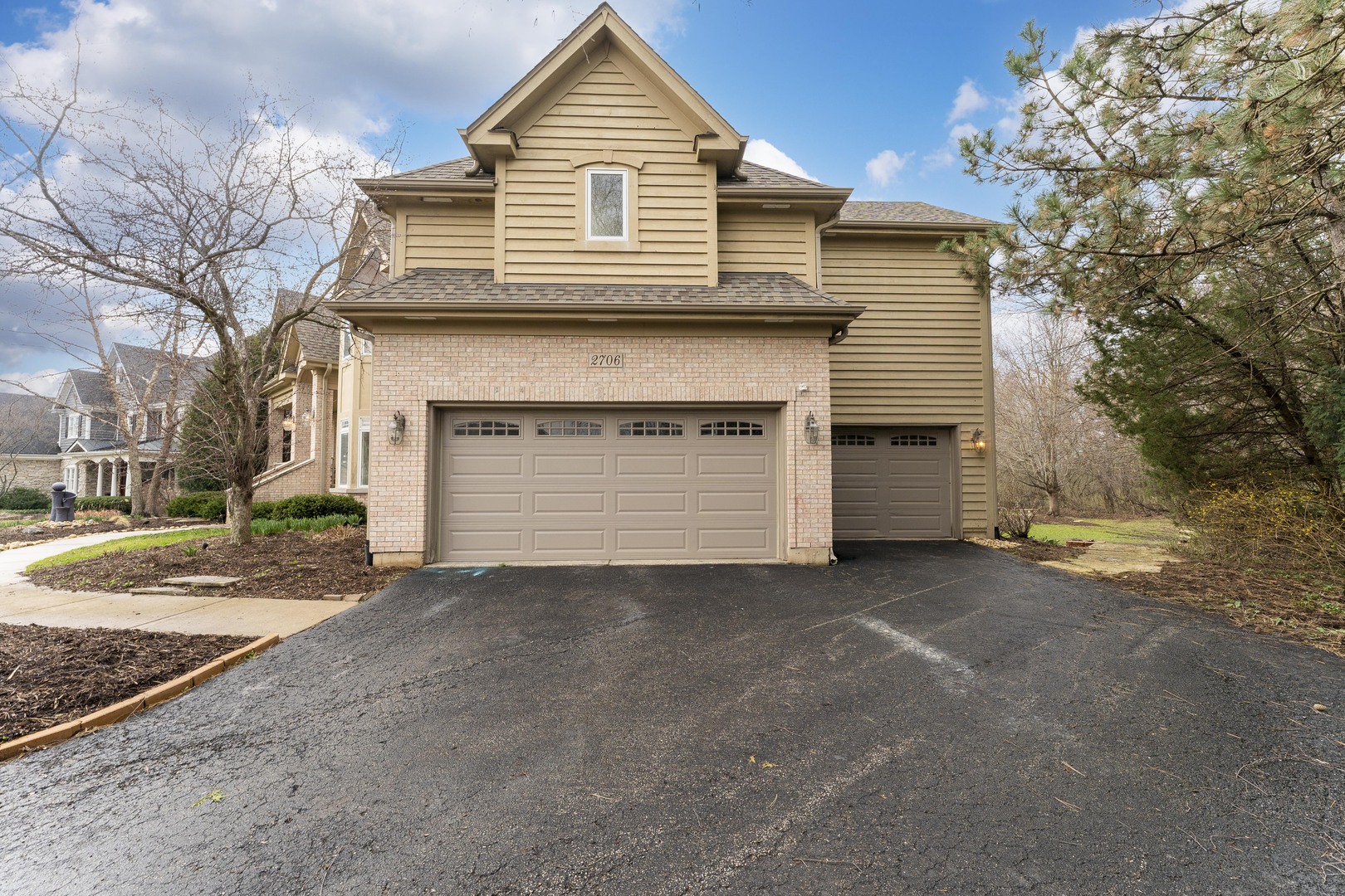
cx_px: 672
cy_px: 448
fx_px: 523
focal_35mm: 14
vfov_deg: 81.2
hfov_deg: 104.3
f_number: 9
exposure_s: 1/60
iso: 200
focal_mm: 14
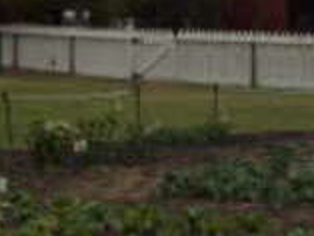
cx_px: 252
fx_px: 2033
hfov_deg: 8.8
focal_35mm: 224
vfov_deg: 6.6
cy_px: -44
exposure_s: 1/160
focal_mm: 6
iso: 100
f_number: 7.1
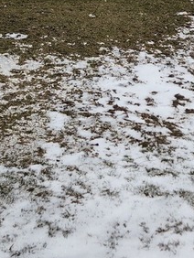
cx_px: 158
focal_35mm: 88
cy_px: -45
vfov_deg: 20.9
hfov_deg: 16.7
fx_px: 657
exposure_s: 1/4302
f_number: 1.8
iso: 20
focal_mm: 5.4
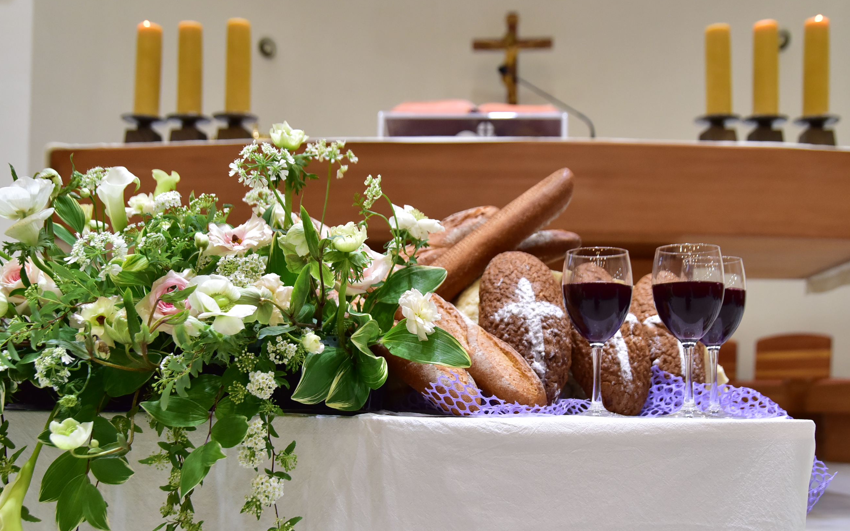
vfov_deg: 27.8
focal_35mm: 46
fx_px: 1066
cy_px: 354
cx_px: 478
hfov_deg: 43.4
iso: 1600
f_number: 4
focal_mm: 32
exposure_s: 1/160
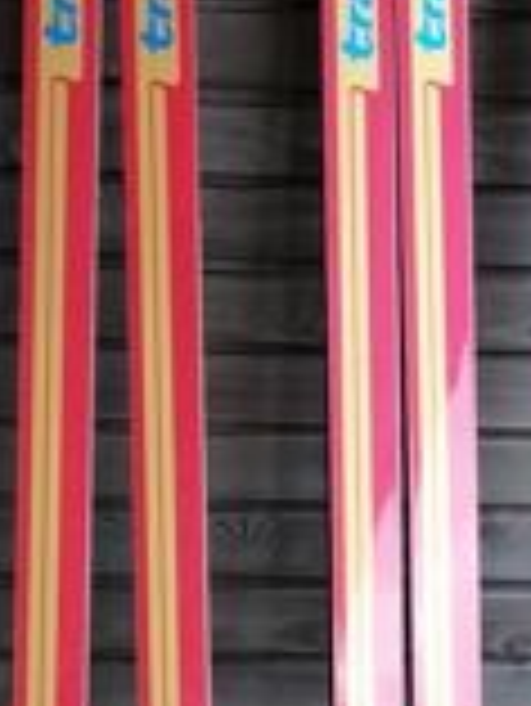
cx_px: 464
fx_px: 2247
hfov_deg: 13.4
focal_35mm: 110
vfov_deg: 17.5
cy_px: 702
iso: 64
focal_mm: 5.4
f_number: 1.8
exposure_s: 1/50
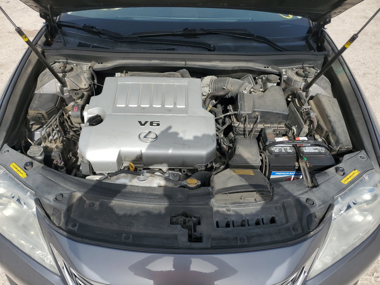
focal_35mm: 26
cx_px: 190
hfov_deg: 67.3
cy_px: 142
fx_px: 285
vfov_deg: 53.1
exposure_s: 1/3333
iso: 50
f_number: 1.5
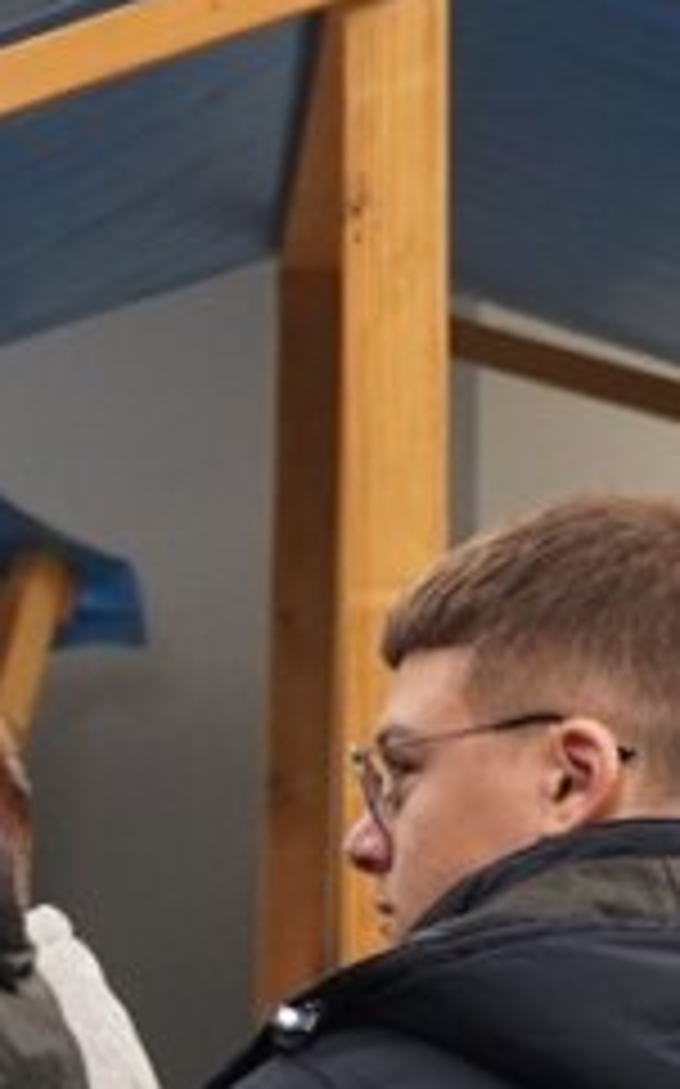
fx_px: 5759
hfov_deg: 6.3
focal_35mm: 194
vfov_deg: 10.5
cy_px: 1492
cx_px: -1265
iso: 1250
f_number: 2.8
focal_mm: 30
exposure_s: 1/125
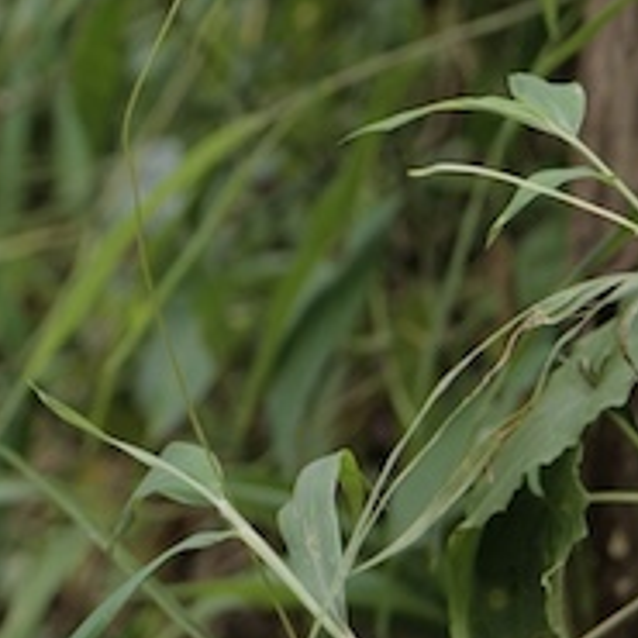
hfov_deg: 3.6
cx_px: -445
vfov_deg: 3.6
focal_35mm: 478
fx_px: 9967
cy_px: -1209
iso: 160
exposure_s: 1/160
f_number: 4
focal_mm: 85
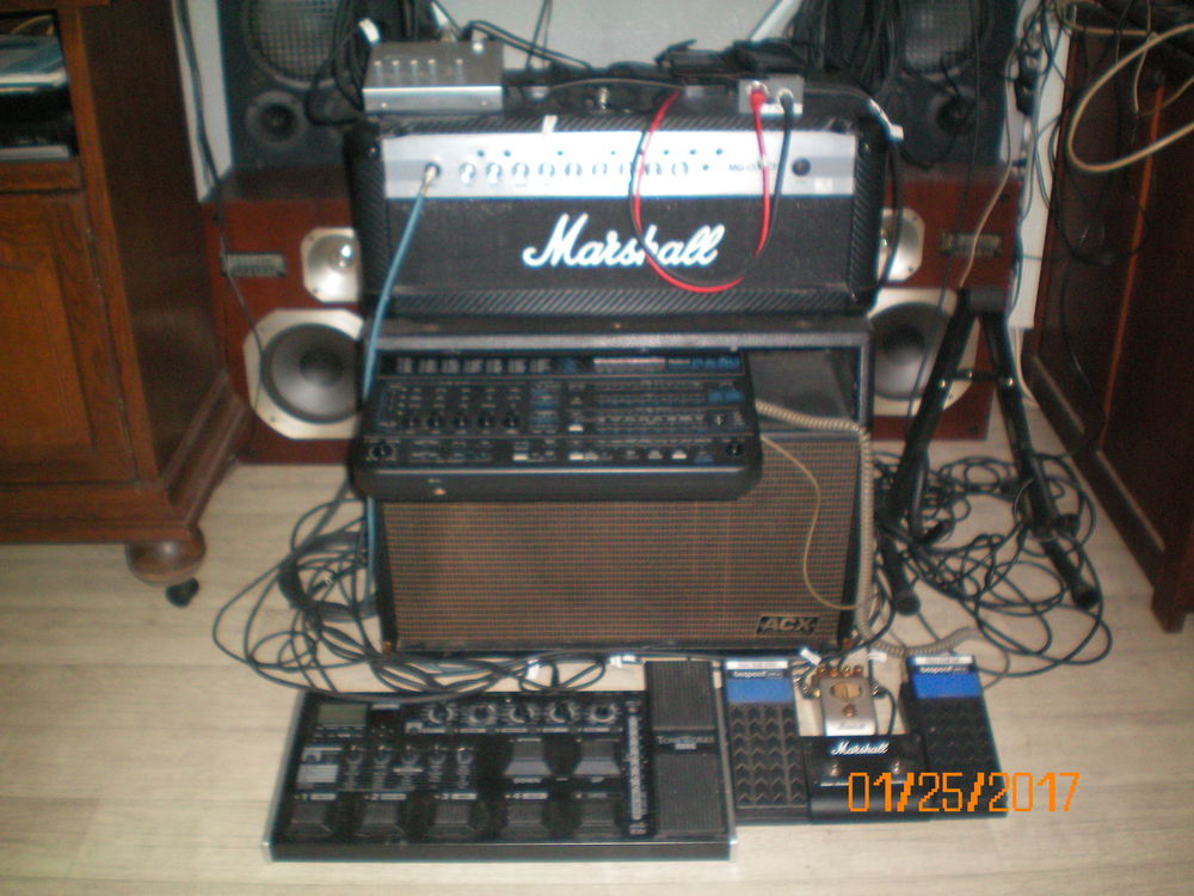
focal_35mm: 38
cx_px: 597
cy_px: 448
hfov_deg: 49.0
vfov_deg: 37.7
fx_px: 1311
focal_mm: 6.3
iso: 200
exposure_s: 1/60
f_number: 3.1
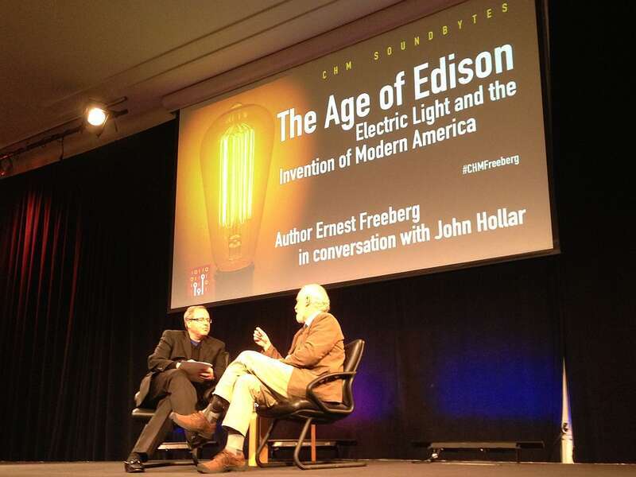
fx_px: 606
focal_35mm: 33
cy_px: 238
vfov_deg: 42.9
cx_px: 318
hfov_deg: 55.4
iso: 200
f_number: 2.4
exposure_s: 1/20
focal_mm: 4.13
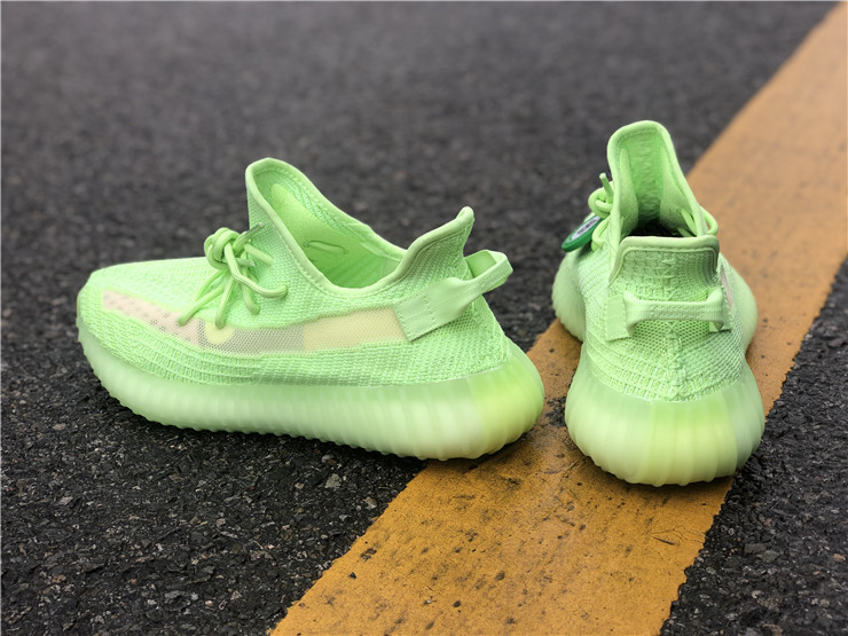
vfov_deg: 28.0
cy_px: 318
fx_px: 1274
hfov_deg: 36.8
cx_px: 424
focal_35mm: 52
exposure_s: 1/120
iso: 25
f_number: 2.4
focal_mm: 6
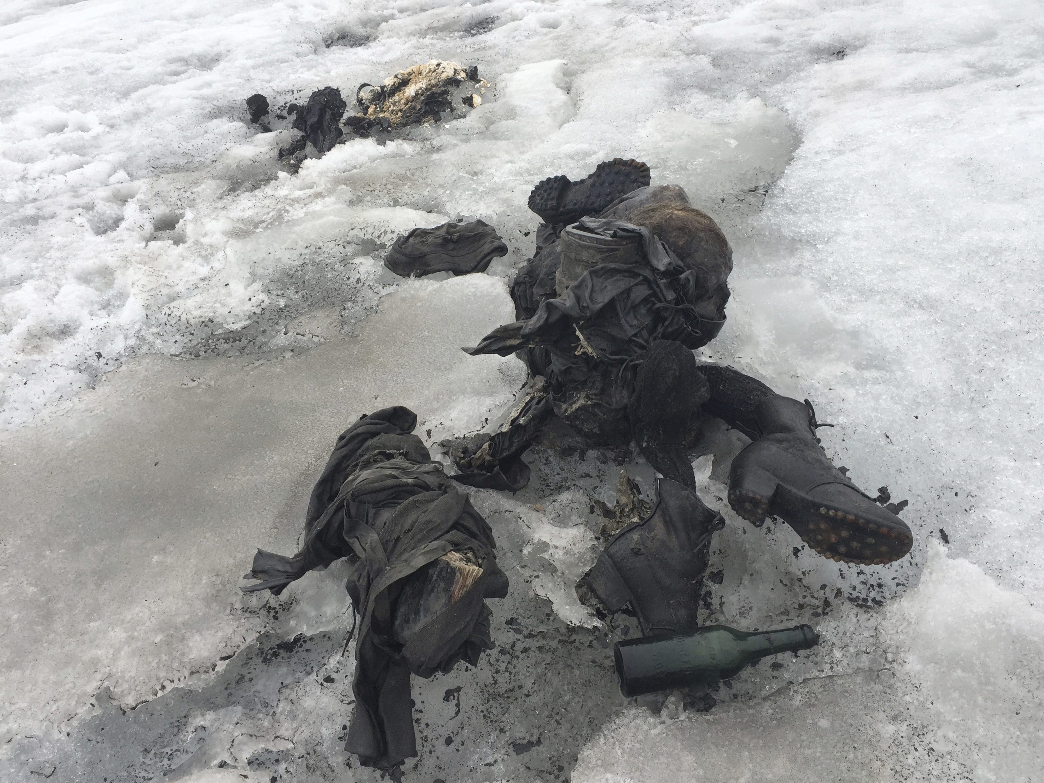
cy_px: 392
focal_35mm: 29
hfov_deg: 61.7
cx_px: 522
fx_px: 875
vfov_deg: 48.2
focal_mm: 4.15
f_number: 2.2
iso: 32
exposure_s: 1/964
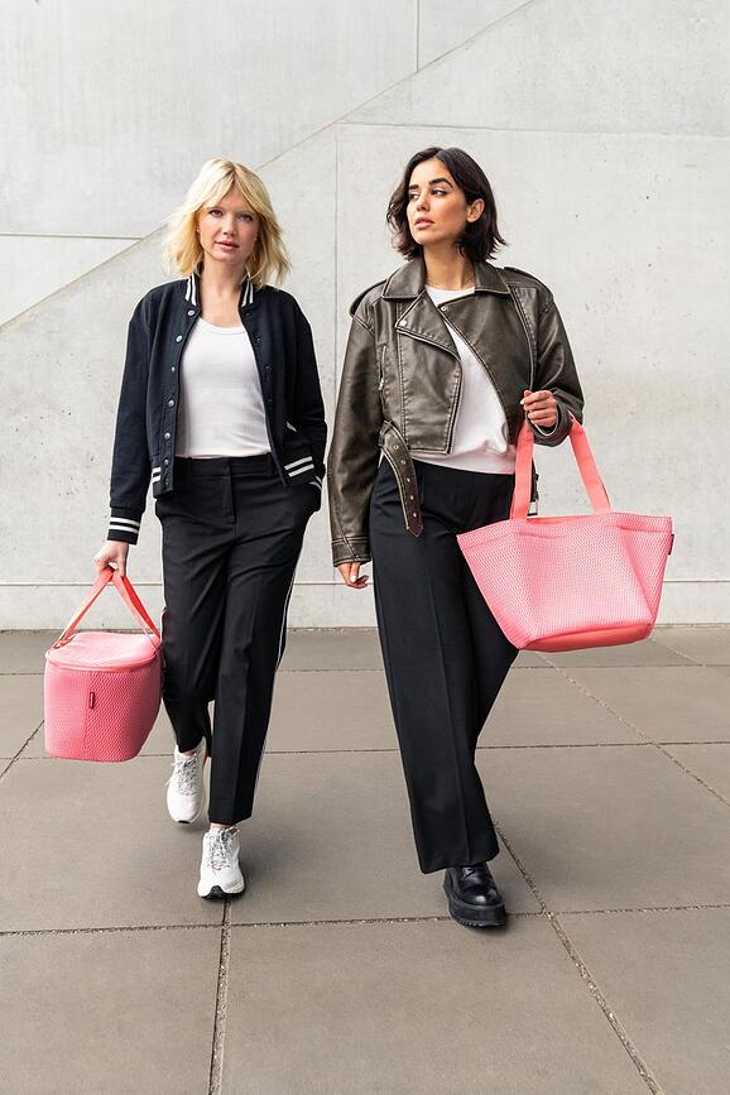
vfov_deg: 57.2
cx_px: 365
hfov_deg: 40.0
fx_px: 1004
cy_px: 548
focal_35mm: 33
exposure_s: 1/250
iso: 800
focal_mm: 33
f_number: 5.6
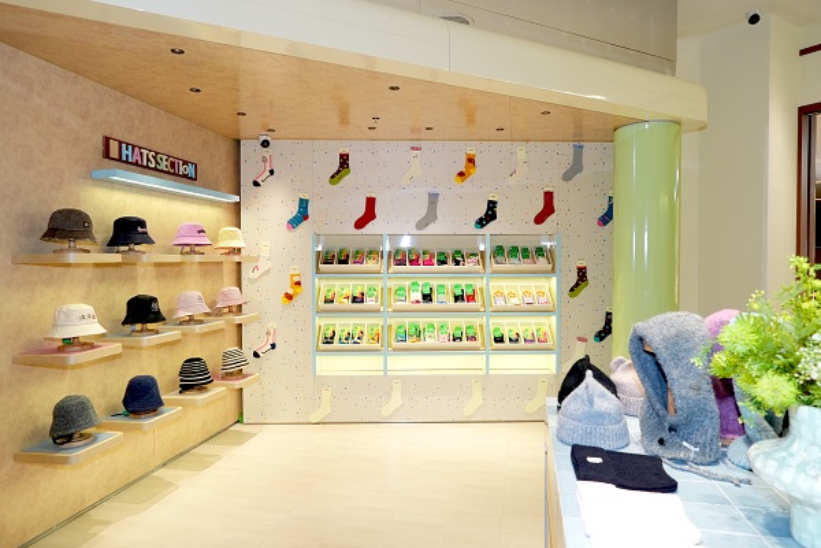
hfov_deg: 78.6
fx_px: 502
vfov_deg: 57.2
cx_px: 410
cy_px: 274
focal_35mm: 22
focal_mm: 15
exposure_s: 1/100
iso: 250
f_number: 2.8
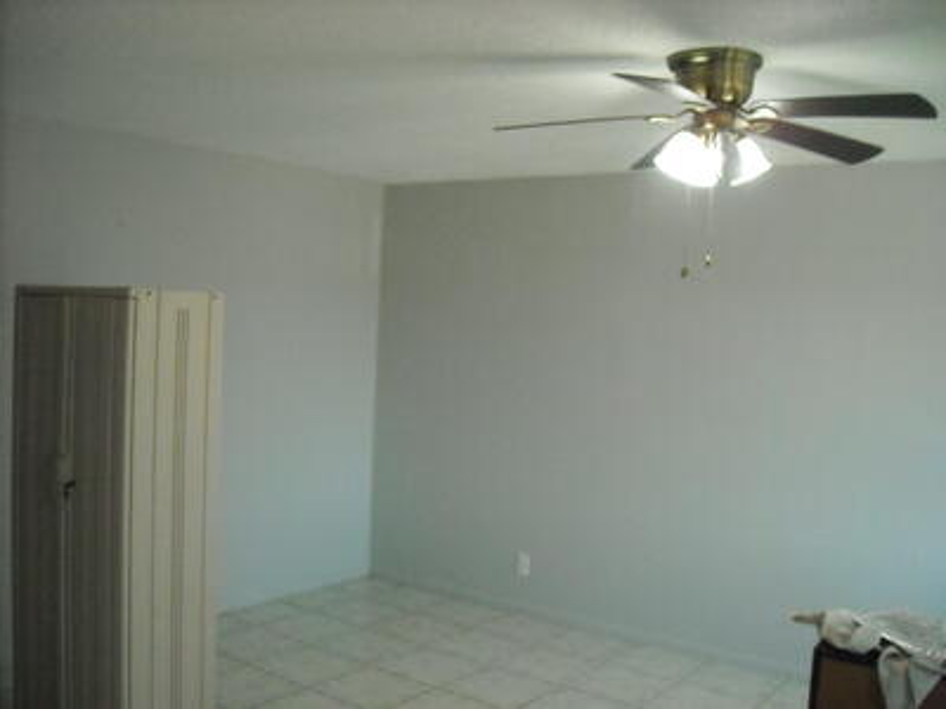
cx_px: 473
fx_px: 956
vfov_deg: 40.7
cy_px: 354
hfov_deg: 52.6
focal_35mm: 35
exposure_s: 1/209
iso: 800
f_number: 2.8
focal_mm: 5.7
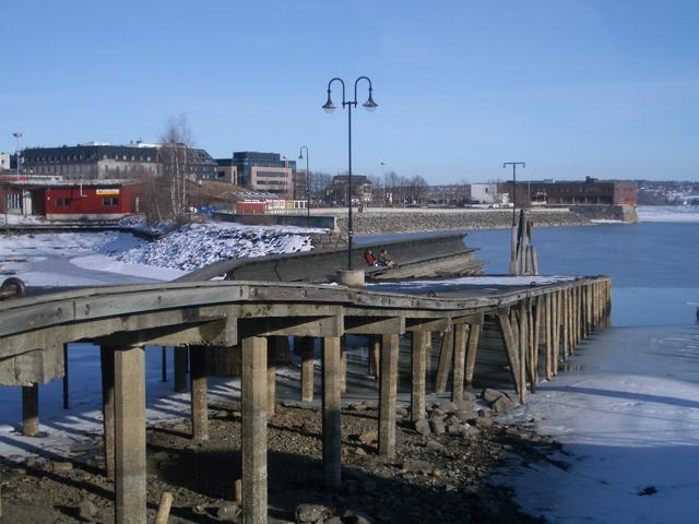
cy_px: 262
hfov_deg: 38.9
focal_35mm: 49
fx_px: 989
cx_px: 350
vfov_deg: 29.7
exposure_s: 1/400
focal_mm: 8.2
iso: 50
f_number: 5
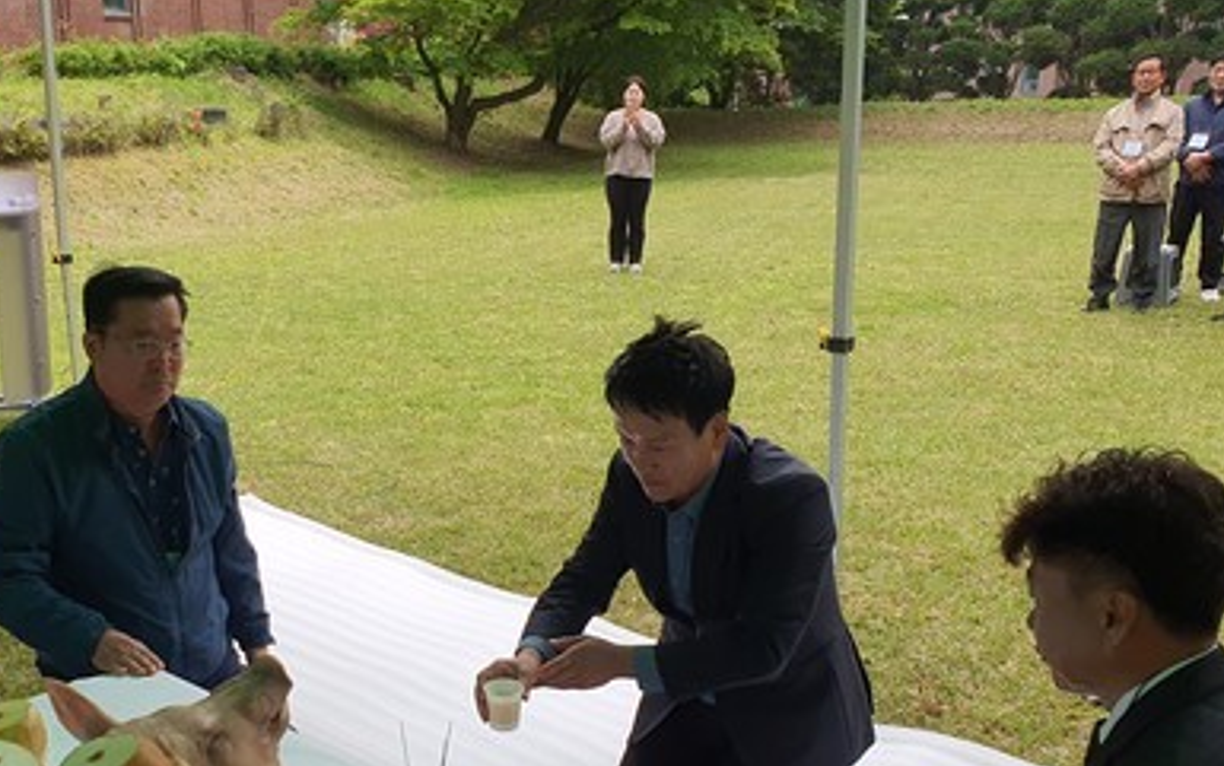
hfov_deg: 45.4
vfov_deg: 29.4
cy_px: 574
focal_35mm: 43
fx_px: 1435
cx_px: 397
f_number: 2.4
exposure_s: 1/1000
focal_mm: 4.3
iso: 50
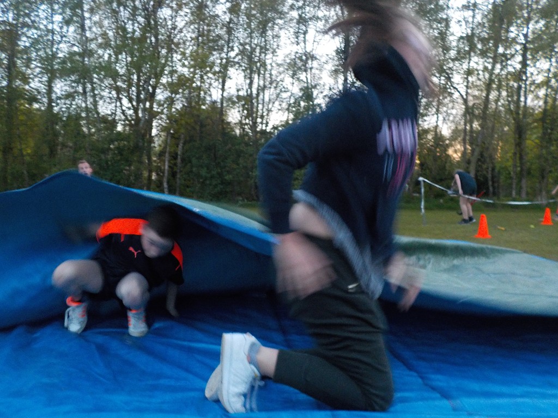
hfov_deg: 60.0
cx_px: 279
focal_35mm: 30
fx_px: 484
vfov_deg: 46.8
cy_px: 209
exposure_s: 1/20
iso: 400
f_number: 3.3
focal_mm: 4.1
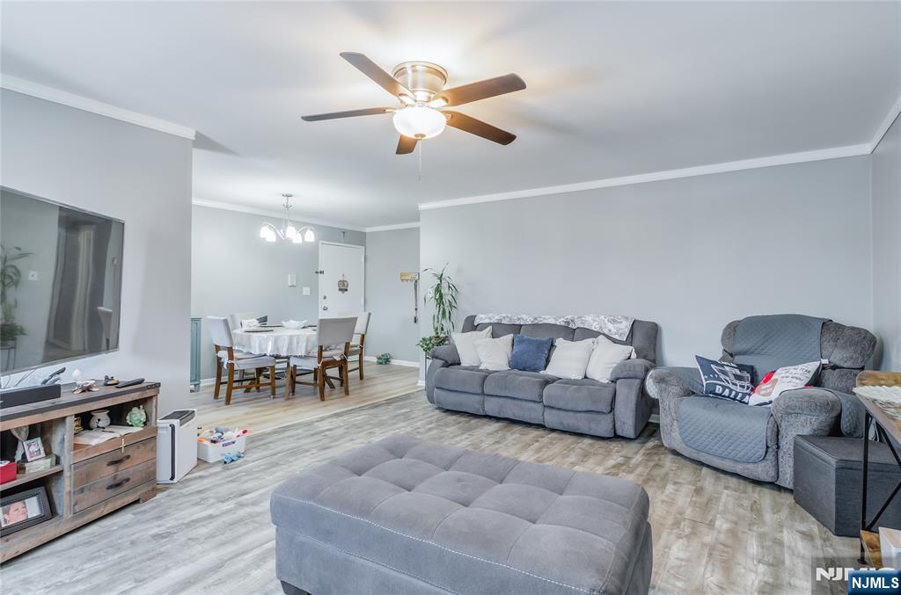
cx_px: 450
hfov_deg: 92.6
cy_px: 298
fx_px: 431
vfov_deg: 69.3
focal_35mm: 17
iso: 100
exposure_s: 1
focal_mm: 11.5
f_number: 8
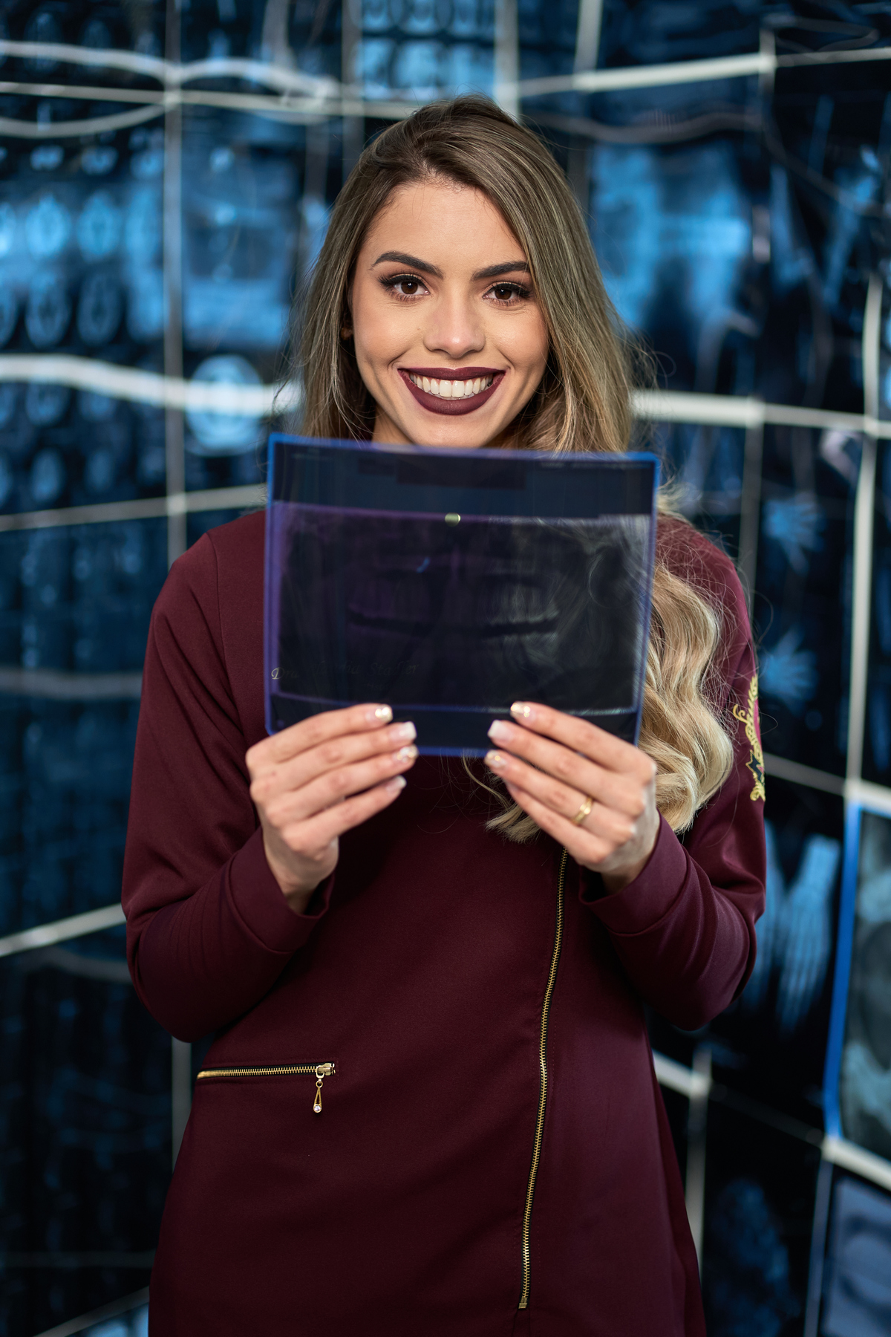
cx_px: 446
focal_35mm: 85
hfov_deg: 16.1
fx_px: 3155
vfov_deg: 23.9
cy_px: 668
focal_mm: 85
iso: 800
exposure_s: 1/200
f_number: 2
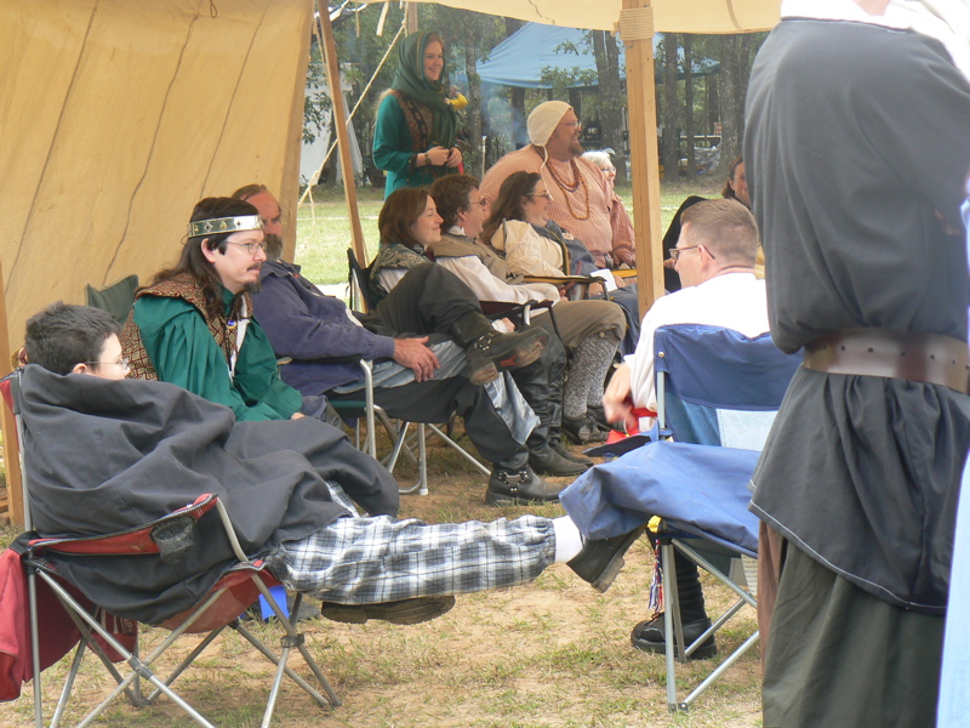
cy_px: 364
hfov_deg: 22.0
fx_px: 2494
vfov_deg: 16.6
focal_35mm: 89
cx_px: 485
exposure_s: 1/100
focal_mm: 14.9
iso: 80
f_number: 4
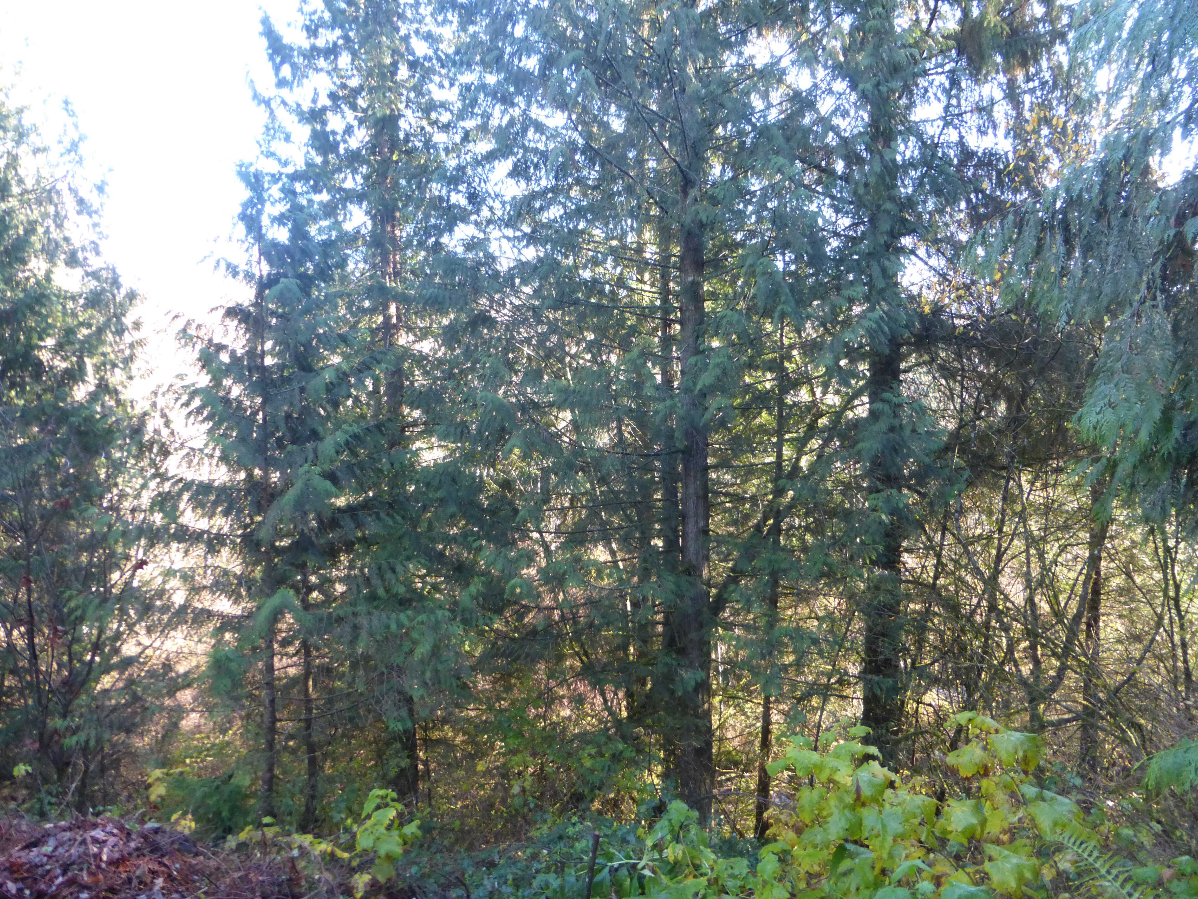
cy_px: 450
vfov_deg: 56.8
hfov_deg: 71.6
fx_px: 831
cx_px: 599
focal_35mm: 24
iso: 320
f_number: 3.3
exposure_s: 1/60
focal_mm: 4.3
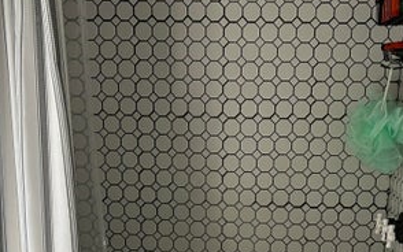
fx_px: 659
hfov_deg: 34.0
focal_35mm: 60
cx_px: 222
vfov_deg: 20.2
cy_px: 311
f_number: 1.5
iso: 125
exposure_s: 1/60
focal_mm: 5.7
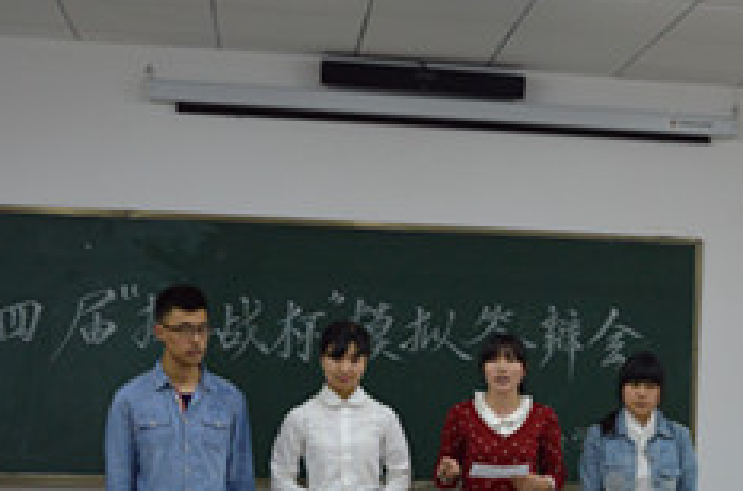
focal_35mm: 81
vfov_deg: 16.4
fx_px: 1673
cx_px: 673
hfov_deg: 24.3
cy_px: 475
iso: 400
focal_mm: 21
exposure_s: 1/60
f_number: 4
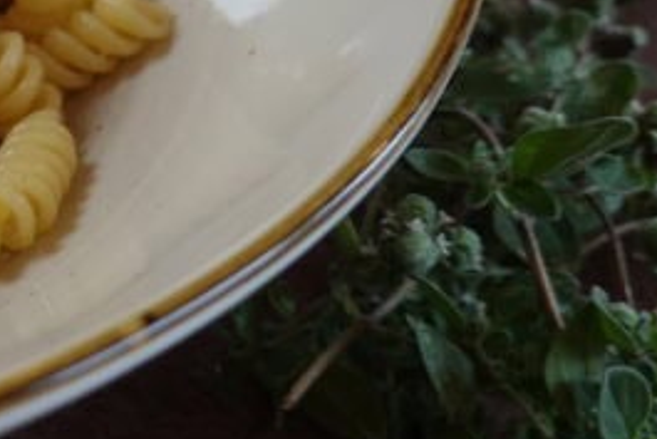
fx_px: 1589
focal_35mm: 87
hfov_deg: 20.5
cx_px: -288
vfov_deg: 15.6
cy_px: 74
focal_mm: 11.1
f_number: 3.2
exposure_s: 1/60
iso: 125
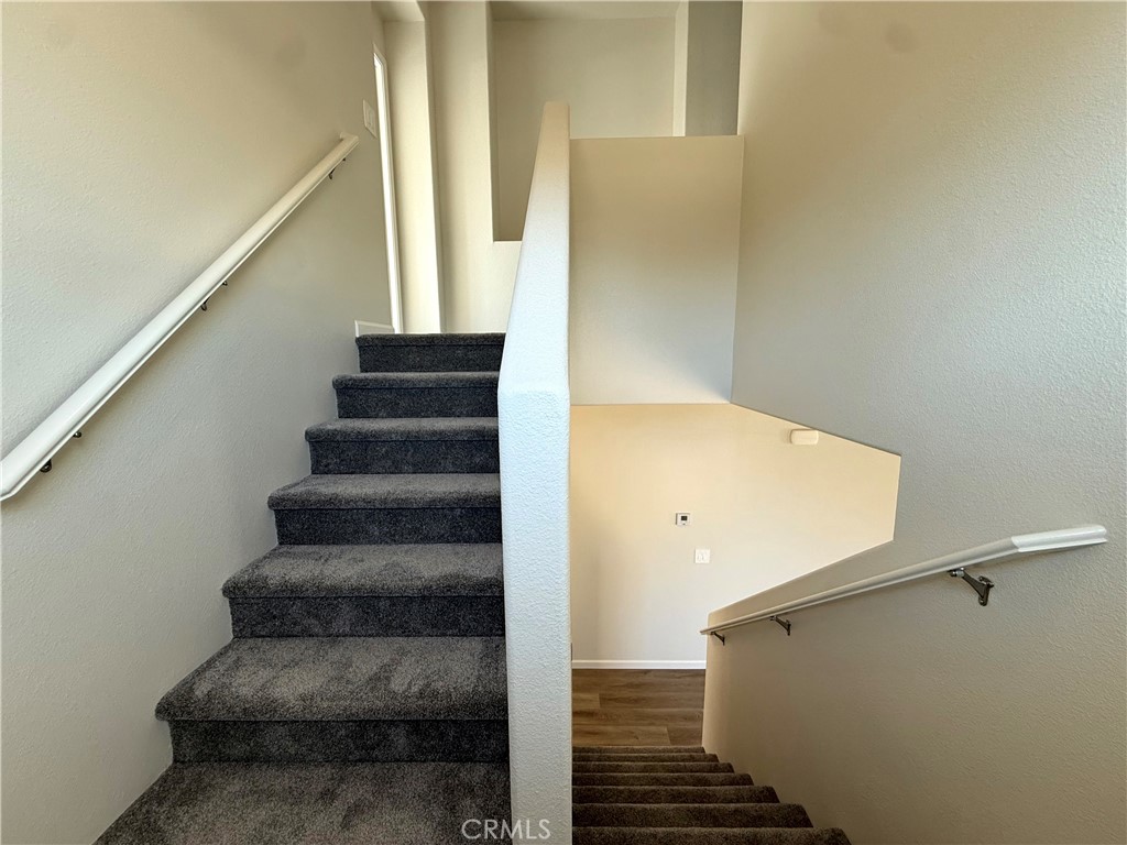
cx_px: 564
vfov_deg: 85.7
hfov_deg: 102.1
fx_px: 456
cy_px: 422
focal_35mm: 14
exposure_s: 1/120
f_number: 2.2
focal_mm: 2.22
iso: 100
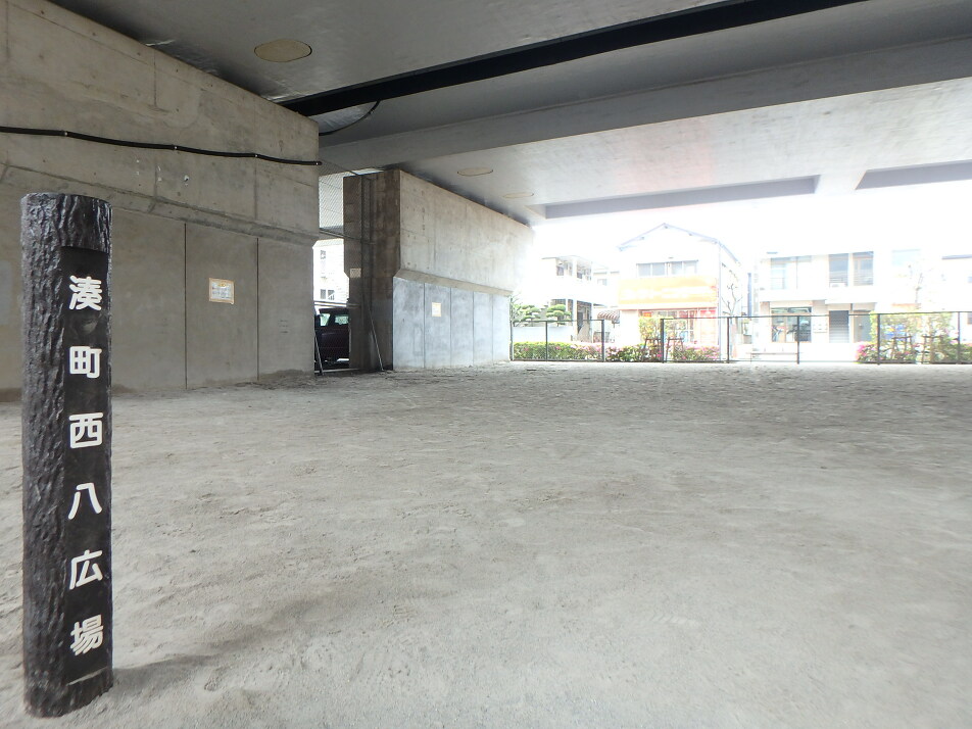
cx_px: 486
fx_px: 590
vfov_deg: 63.4
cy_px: 364
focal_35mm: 21
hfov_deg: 79.0
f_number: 3.5
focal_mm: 3.7
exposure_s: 1/60
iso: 125
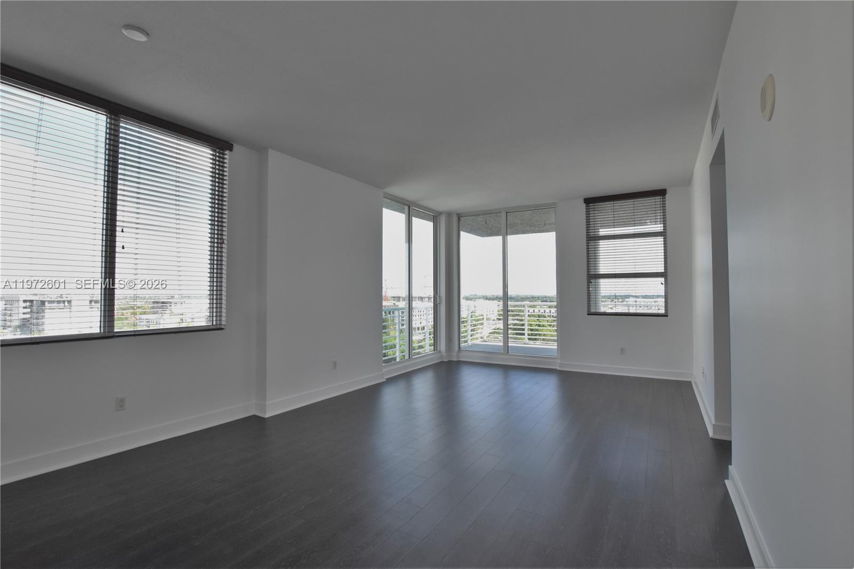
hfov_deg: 100.4
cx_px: 427
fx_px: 356
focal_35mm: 15
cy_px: 284
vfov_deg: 77.3
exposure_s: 1/200
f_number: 10
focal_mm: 10
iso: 1250
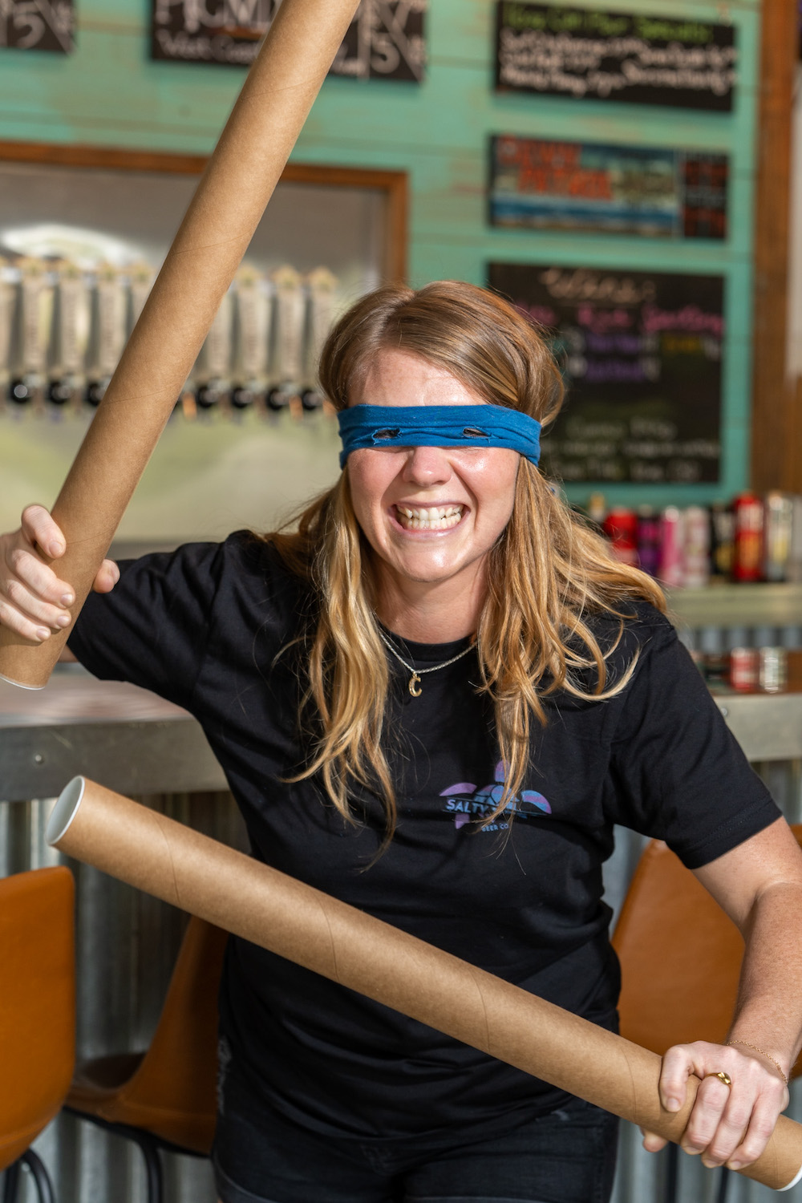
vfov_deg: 23.9
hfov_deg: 16.1
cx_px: 401
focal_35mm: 85
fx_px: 2840
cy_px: 602
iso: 500
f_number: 4
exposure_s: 1/60
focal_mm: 85
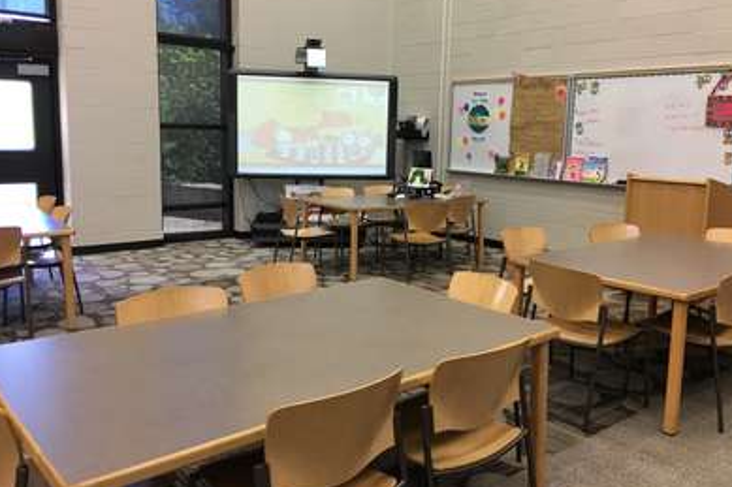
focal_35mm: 31
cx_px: 371
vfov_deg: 42.3
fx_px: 630
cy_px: 224
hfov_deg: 60.3
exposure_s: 1/15
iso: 25
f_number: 2.2
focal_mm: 4.15
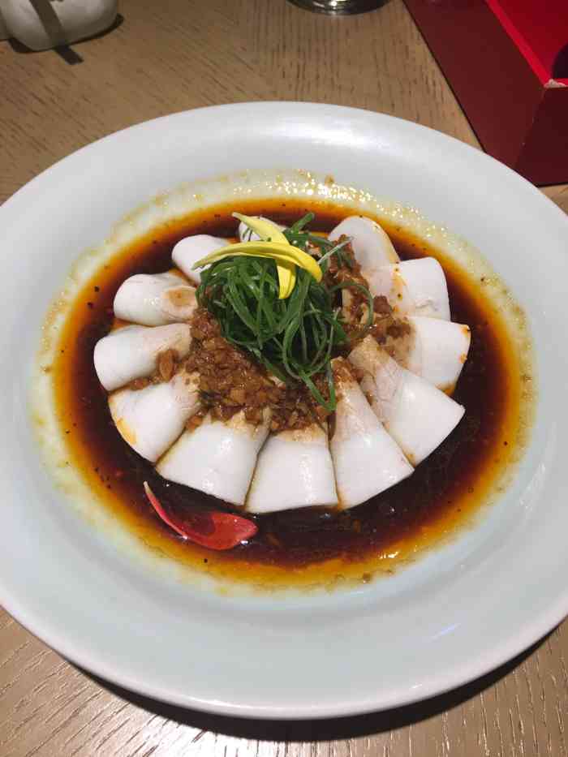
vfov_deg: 61.7
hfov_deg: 48.2
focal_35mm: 29
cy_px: 378
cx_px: 284
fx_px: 634
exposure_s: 1/33
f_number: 2.2
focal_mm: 4.15
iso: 40
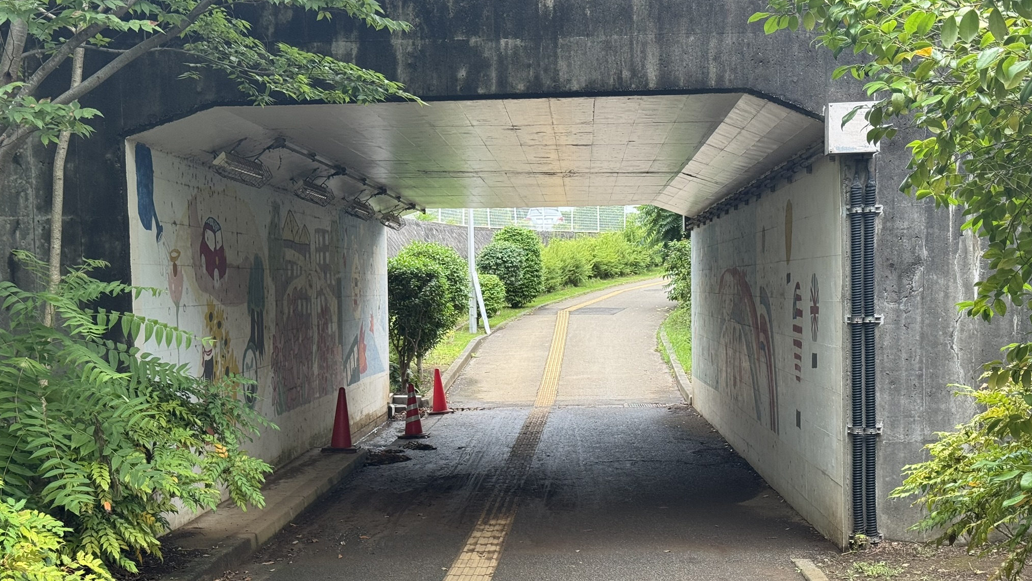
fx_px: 1450
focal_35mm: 53
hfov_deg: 39.2
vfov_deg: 22.6
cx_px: 510
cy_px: 379
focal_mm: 6.76
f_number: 1.78
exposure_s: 1/394
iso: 64
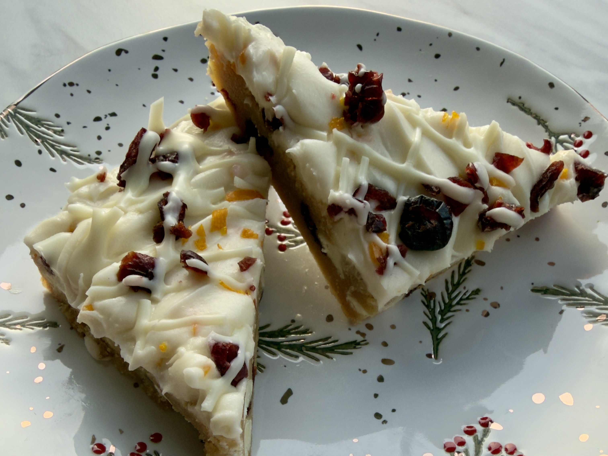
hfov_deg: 71.6
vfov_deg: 56.8
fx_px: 422
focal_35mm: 24
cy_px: 228
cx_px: 304
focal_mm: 2.22
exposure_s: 1/121
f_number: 2.2
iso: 64
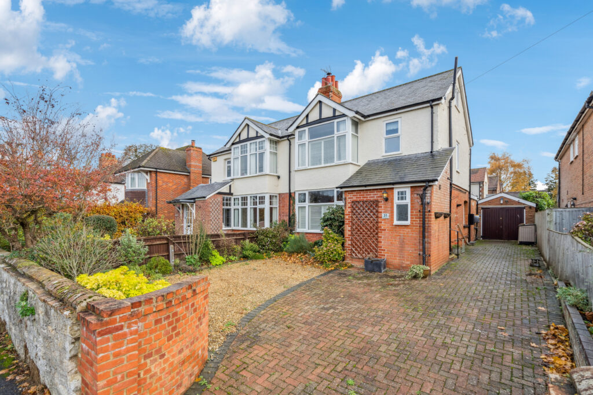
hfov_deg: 96.7
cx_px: 296
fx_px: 264
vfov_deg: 73.8
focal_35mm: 16
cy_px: 198
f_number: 5.6
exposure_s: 1/500
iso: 500
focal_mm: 16
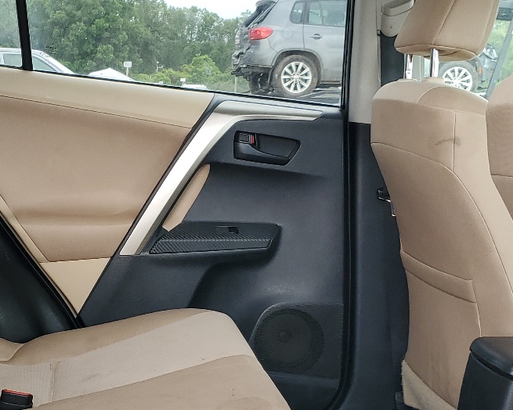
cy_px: 291
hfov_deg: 30.0
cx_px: 135
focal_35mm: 62
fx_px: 941
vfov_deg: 24.4
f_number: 1.5
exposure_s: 1/120
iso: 51
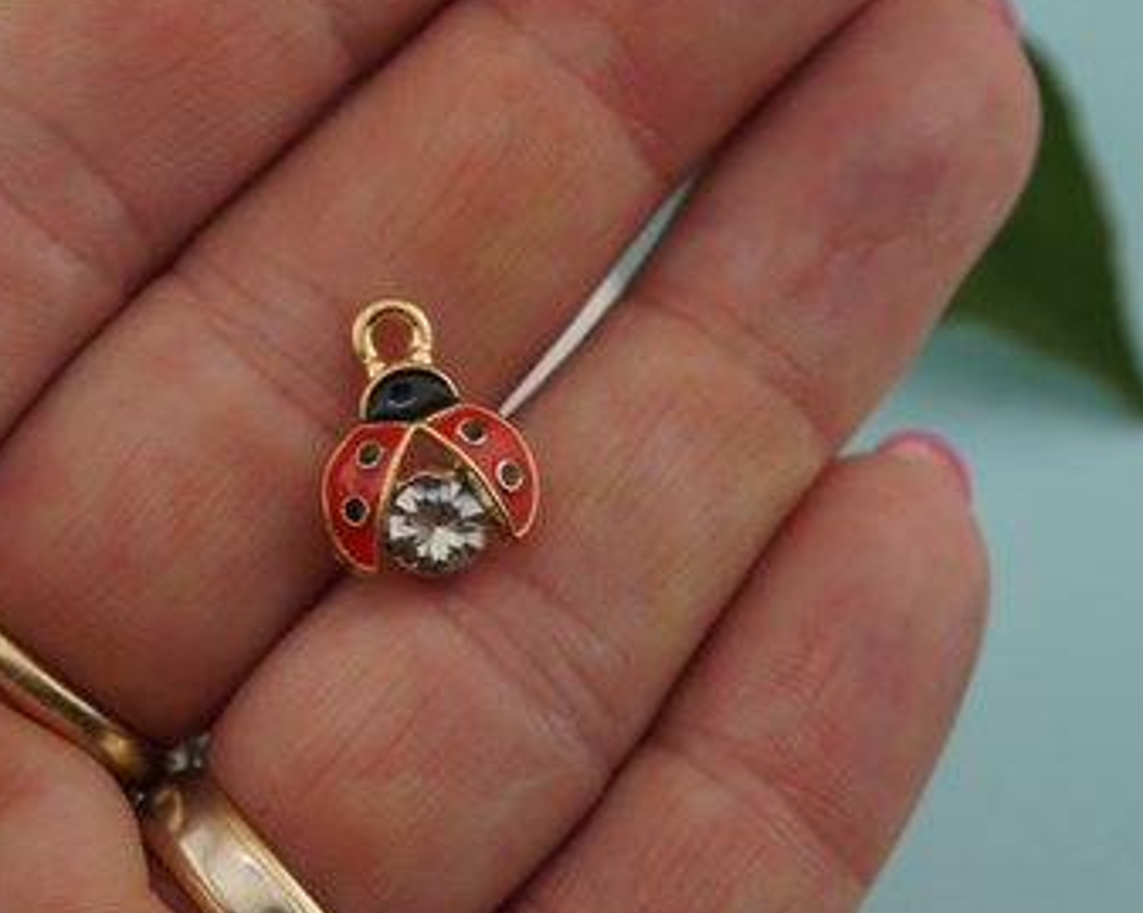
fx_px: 2860
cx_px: 448
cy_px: 485
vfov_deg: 18.1
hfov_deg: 22.6
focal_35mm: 85
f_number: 8
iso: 100
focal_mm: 45
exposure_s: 1/100
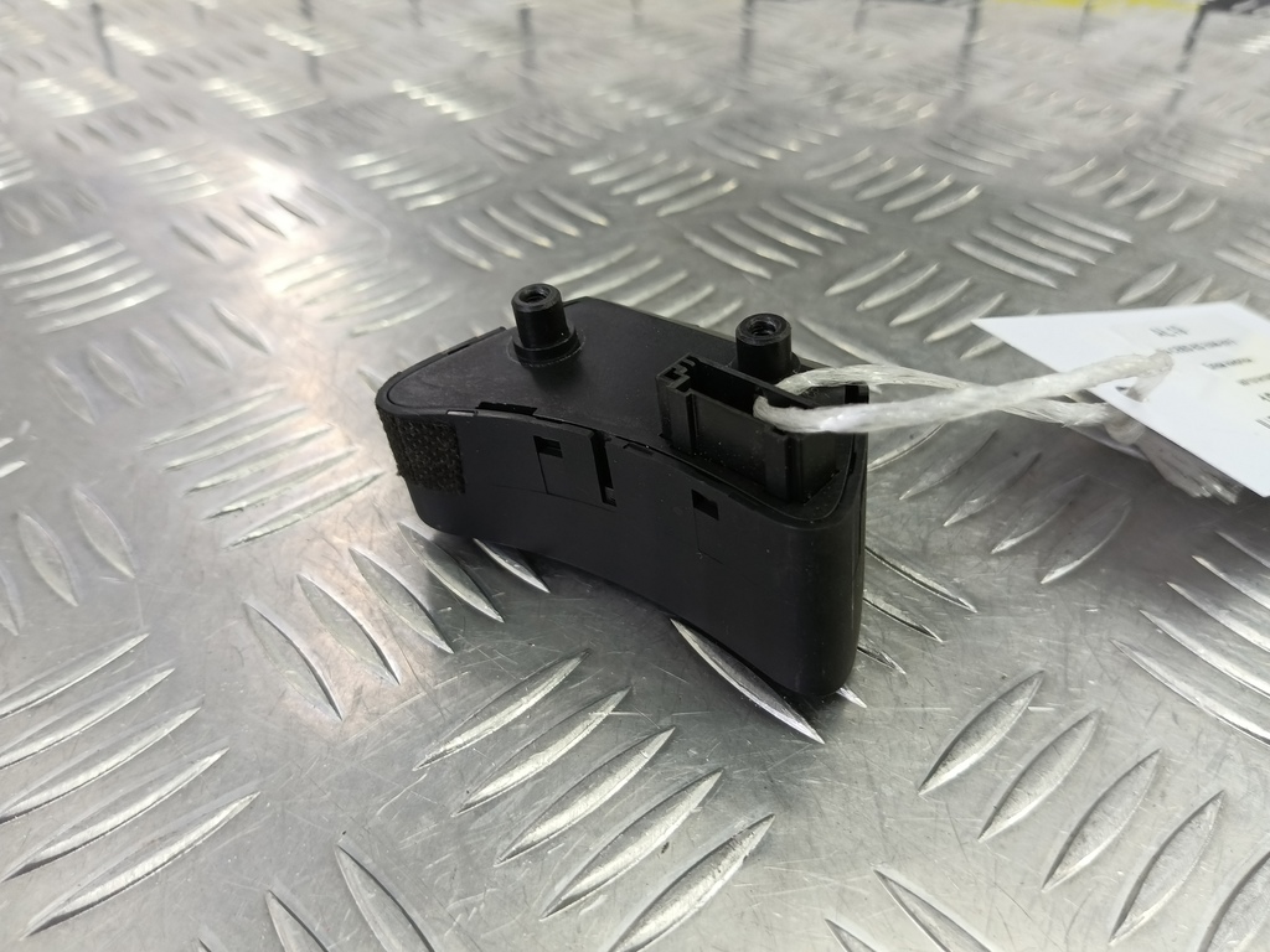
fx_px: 844
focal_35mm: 23
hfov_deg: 73.9
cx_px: 635
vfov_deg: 58.9
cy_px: 476
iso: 143
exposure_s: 1/50
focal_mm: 4.11
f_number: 1.6
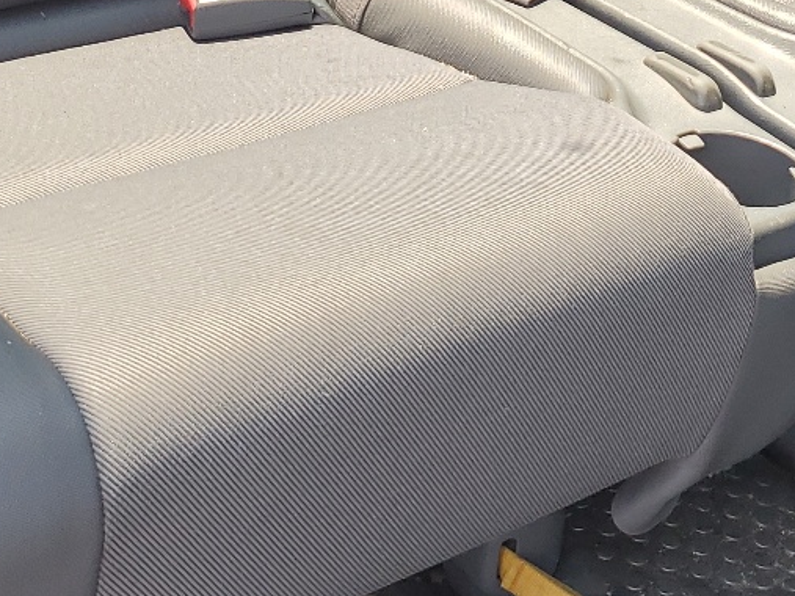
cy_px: -130
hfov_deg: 23.7
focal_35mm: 82
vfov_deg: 17.1
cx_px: 528
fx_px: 1883
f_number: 1.5
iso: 50
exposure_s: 1/233
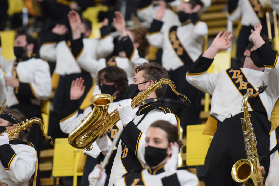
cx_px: 140
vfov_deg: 4.6
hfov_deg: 6.9
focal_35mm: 300
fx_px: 2325
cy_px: 93
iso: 5000
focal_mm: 200
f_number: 2.8
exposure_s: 1/1000
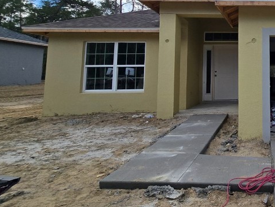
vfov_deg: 48.1
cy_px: 54
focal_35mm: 28
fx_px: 223
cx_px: 285
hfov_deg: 49.4
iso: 50
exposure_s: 1/2531
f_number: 2.2
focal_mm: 2.2
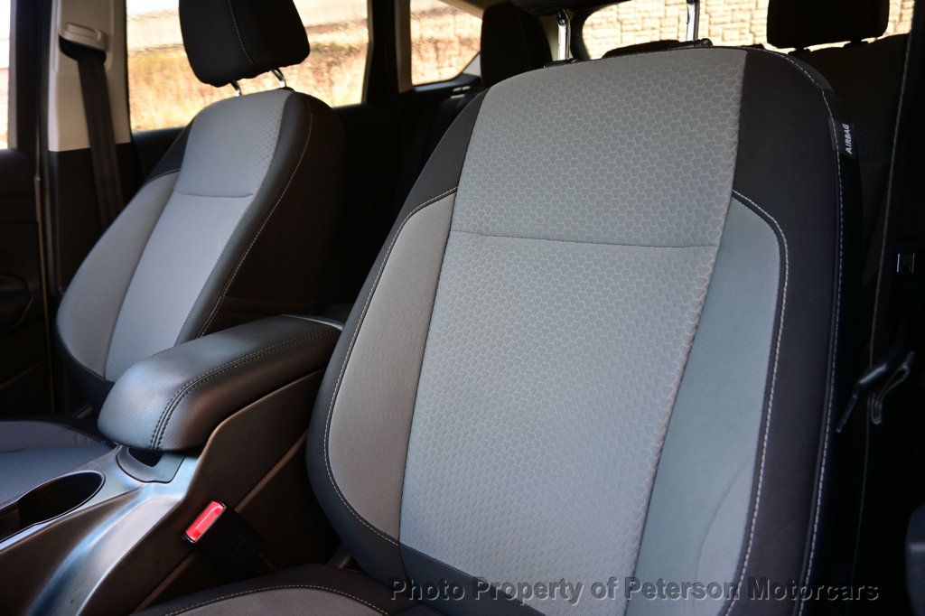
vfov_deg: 53.1
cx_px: 462
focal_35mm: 24
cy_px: 308
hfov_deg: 73.8
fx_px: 616
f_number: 3.5
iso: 140
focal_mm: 16
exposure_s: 1/25
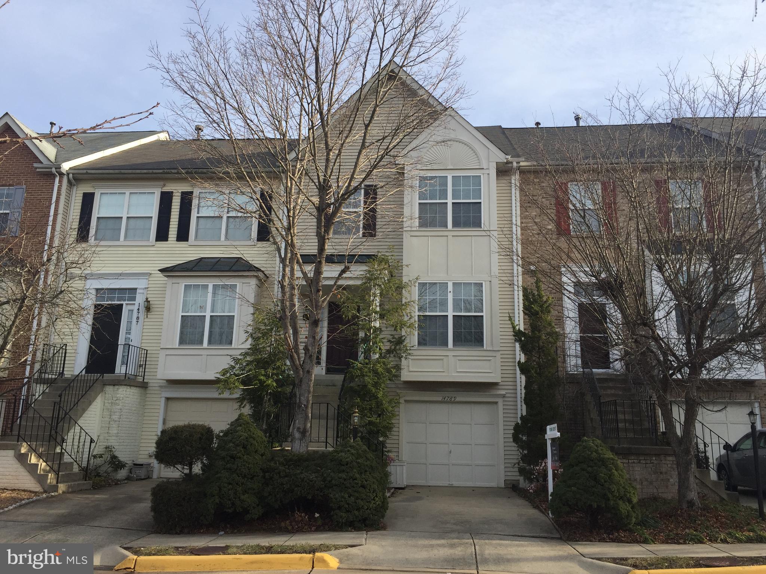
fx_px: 642
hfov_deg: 61.7
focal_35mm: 29
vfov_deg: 48.2
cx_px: 383
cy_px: 287
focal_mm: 4.15
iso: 32
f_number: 2.2
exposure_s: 1/879
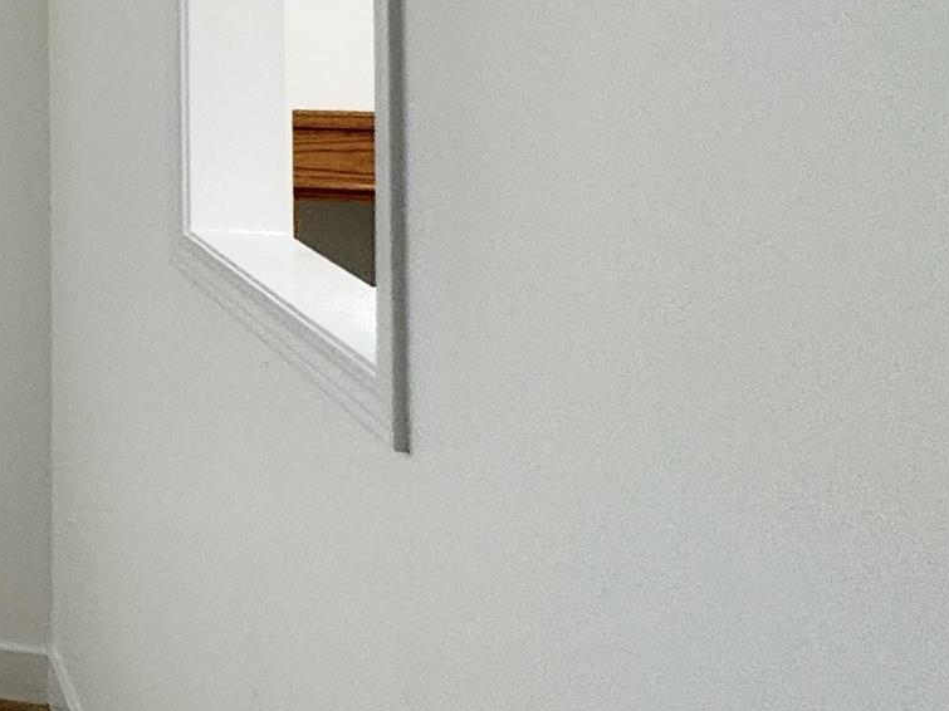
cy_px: -90
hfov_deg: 20.8
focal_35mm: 57
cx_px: -827
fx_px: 1562
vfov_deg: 23.9
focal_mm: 2.22
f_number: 2.2
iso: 50
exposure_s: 1/120
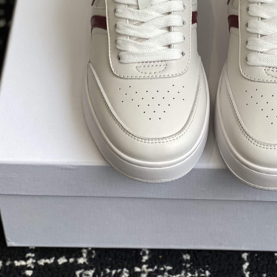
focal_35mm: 104
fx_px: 942
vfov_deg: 16.5
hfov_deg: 16.6
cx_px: 218
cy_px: 19
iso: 20
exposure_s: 1/292
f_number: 2
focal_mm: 6
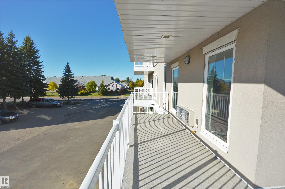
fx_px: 119
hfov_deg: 100.4
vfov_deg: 77.2
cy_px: 94
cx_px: 142
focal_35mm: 15
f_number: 8
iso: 100
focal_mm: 10
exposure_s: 1/250
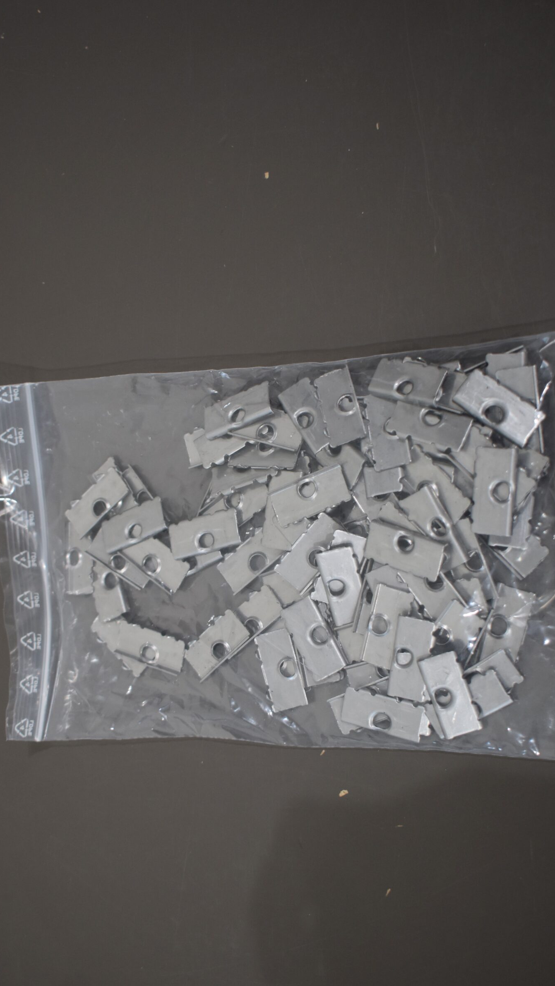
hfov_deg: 26.2
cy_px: 529
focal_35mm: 46
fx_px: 1192
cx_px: 276
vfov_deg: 44.9
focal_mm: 27
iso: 560
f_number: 4
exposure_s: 1/250
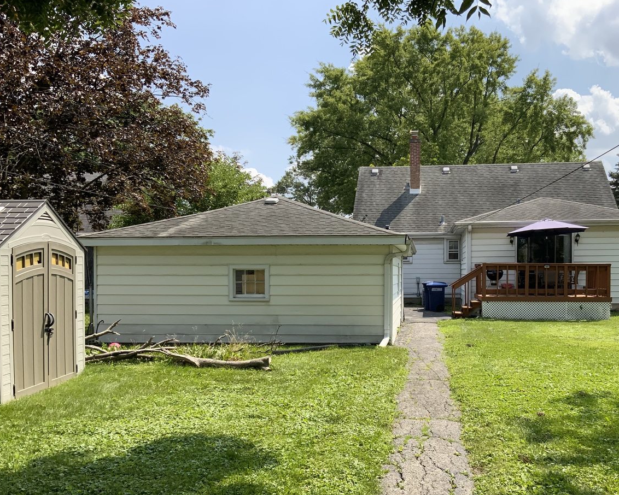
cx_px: 369
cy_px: 282
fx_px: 660
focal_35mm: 36
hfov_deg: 50.0
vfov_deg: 41.1
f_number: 1.8
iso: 16
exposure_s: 1/1577
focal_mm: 3
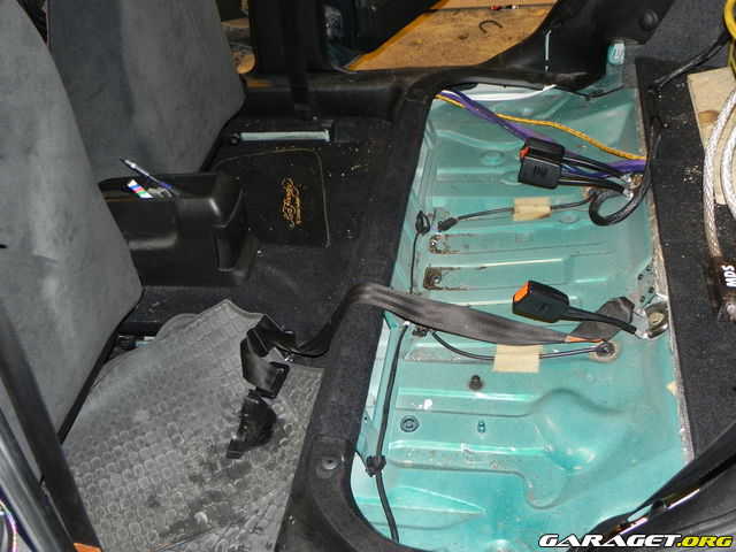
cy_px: 276
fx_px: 787
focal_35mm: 37
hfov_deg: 50.1
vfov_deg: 38.7
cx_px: 368
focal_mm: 6.6
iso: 200
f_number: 3.2
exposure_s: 1/30
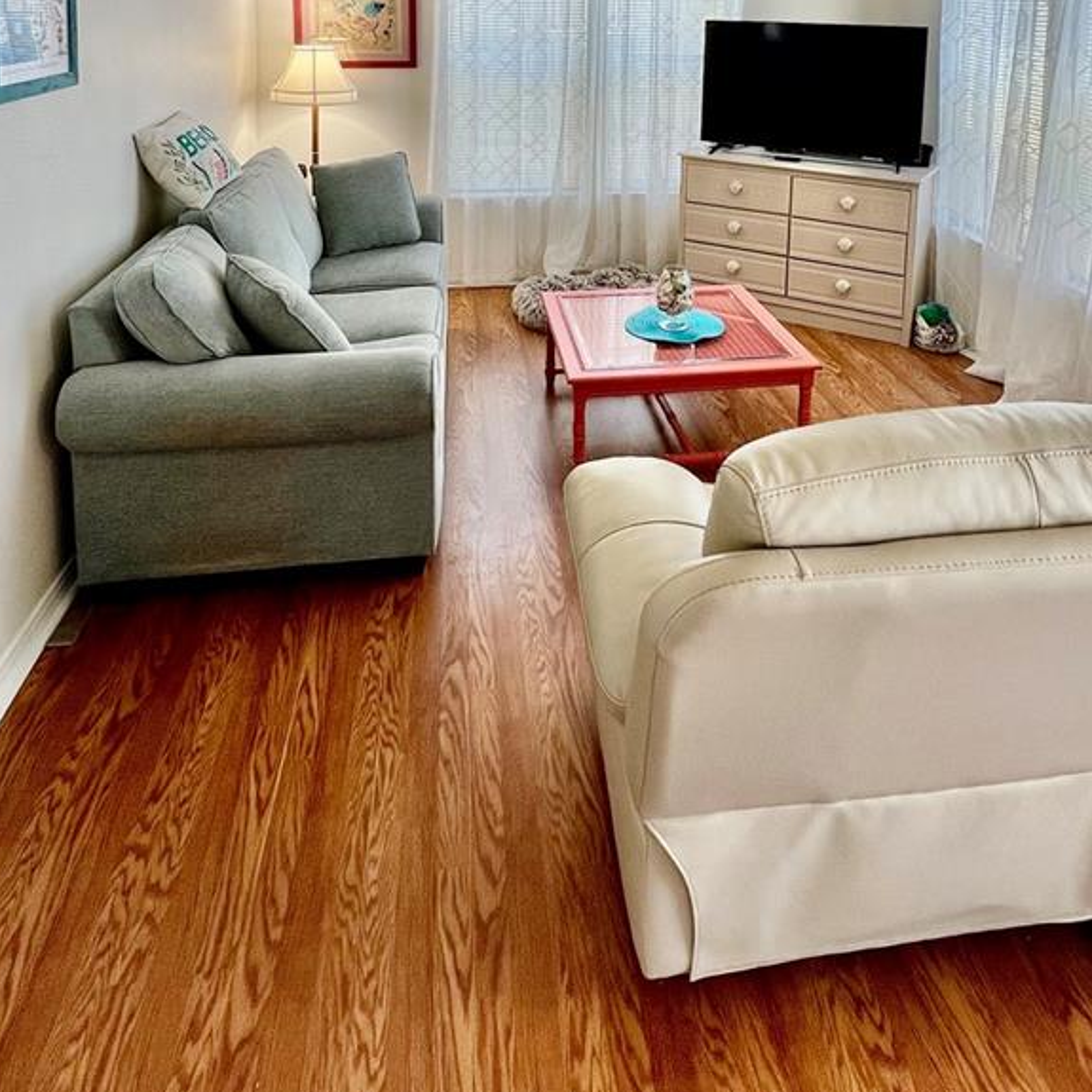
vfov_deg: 55.9
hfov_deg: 64.8
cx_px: 612
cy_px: 103
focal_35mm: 24
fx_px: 857
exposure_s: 1/120
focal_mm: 1.57
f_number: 1.8
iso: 50
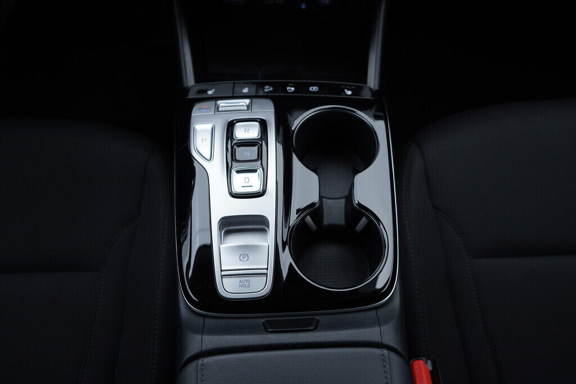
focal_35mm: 36
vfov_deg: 36.9
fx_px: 576
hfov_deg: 53.1
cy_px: 192
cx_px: 288
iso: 125
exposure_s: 1/50
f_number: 3.2
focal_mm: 24
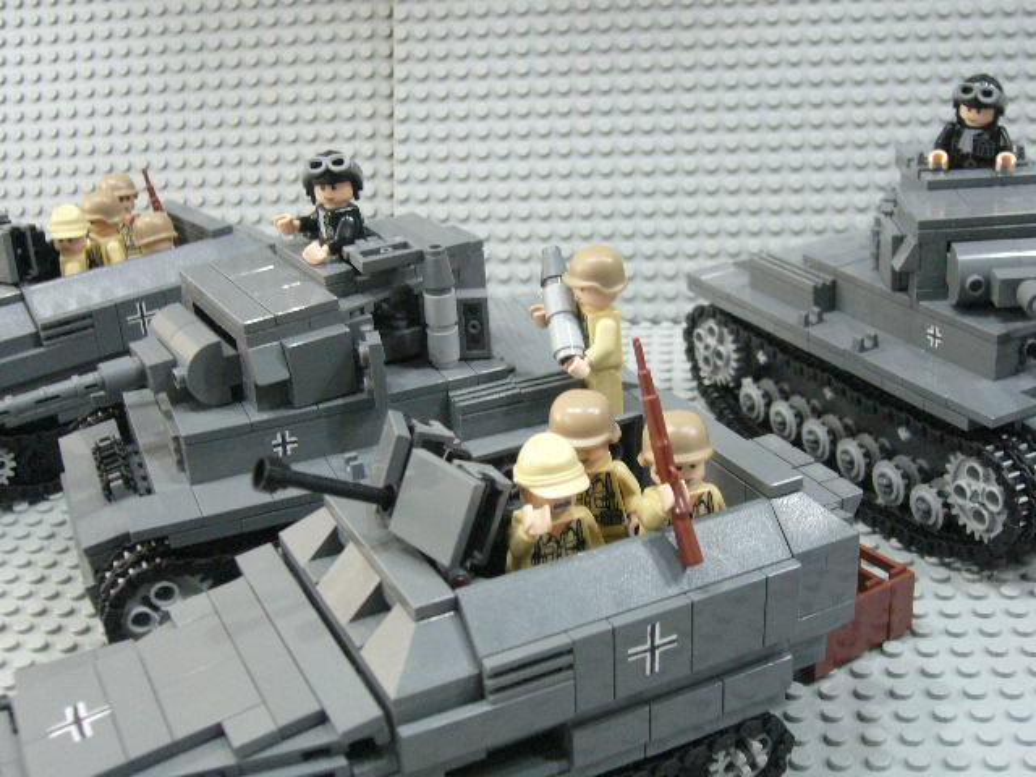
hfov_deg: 42.1
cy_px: 388
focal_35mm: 45
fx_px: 1347
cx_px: 518
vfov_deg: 32.2
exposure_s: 1/10
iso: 200
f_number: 3.2
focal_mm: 7.5
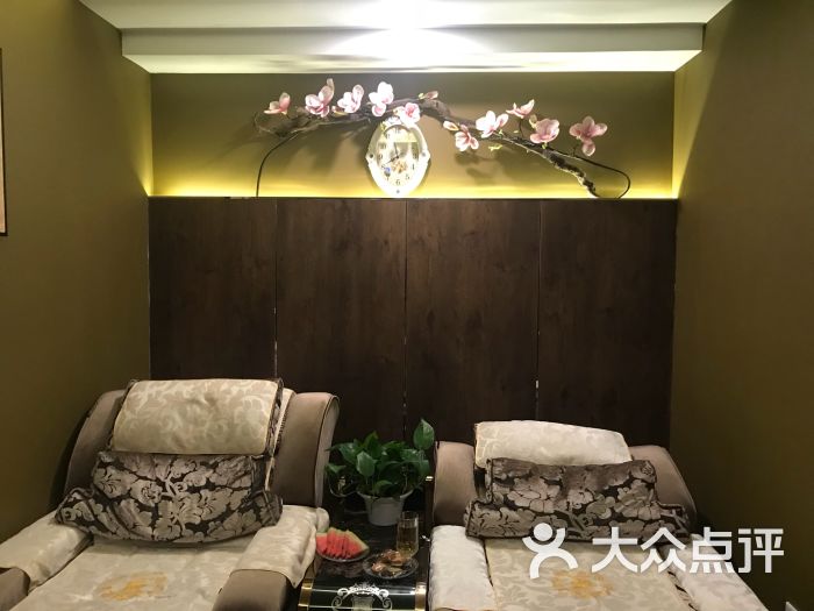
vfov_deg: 49.7
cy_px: 306
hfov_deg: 63.4
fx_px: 658
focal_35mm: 28
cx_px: 407
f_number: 1.8
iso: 100
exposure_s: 1/9
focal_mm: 3.99
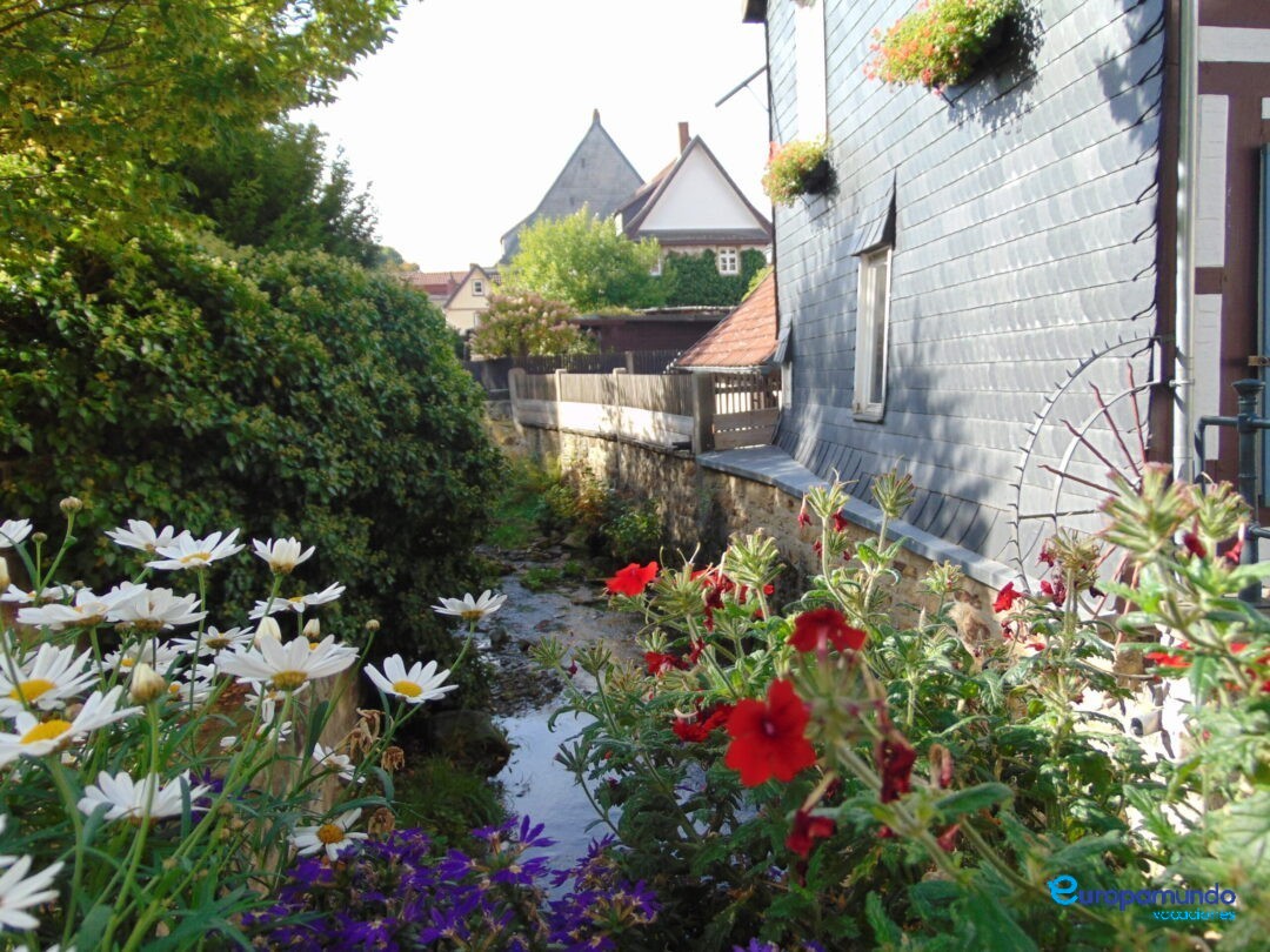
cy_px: 476
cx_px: 635
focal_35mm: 25
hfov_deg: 69.4
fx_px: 917
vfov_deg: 54.9
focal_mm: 4.5
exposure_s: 1/320
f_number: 3
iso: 80
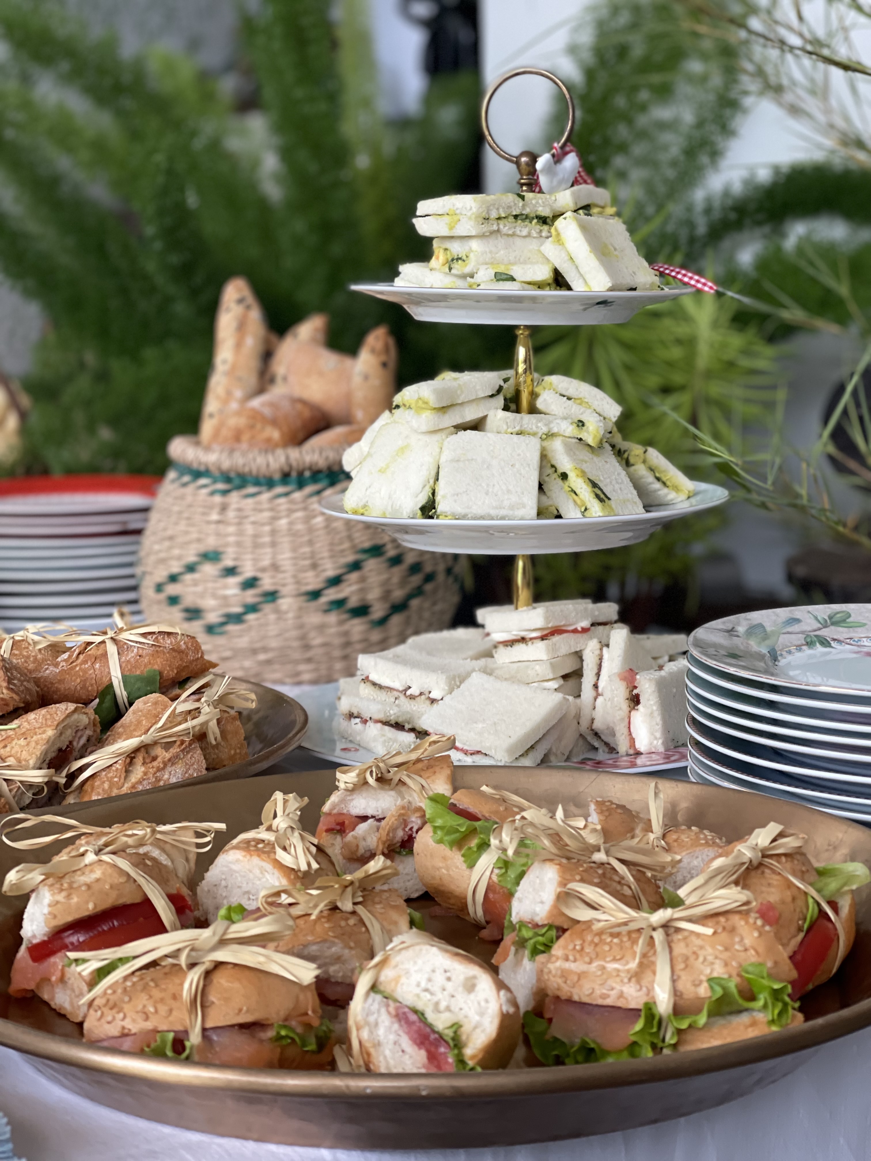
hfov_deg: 22.9
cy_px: 580
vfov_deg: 30.3
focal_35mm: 64
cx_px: 436
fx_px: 2147
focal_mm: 7.5
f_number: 2.2
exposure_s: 1/33
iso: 125
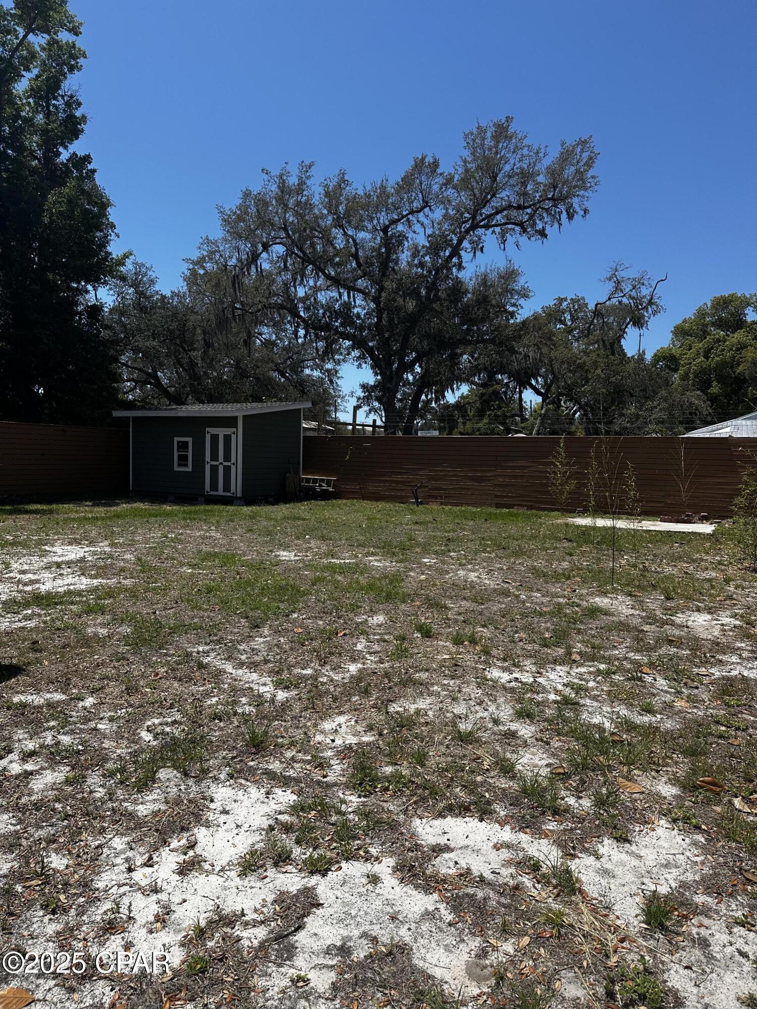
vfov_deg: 71.6
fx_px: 700
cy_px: 504
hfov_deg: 56.8
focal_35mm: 24
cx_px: 378
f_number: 1.78
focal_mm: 6.86
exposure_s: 1/5525
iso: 80
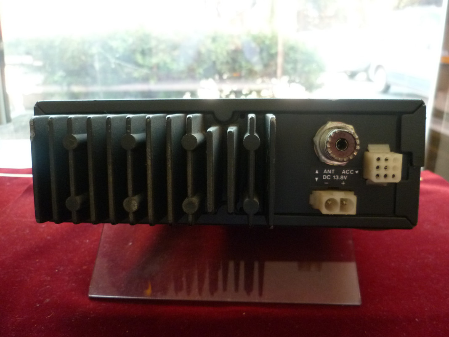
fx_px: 363
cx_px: 224
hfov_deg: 63.4
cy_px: 168
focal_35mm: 28
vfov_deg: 49.7
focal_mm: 5
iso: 400
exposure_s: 1/25
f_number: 2.8
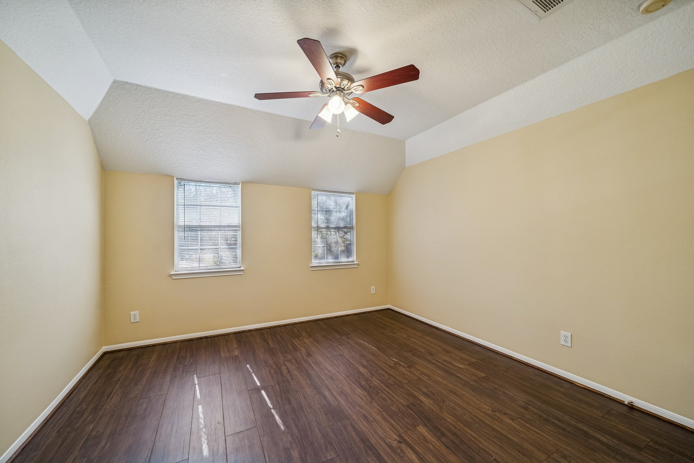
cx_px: 347
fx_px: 251
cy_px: 232
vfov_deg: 85.4
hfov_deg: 108.3
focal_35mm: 13
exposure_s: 1/25
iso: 640
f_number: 8
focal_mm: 13
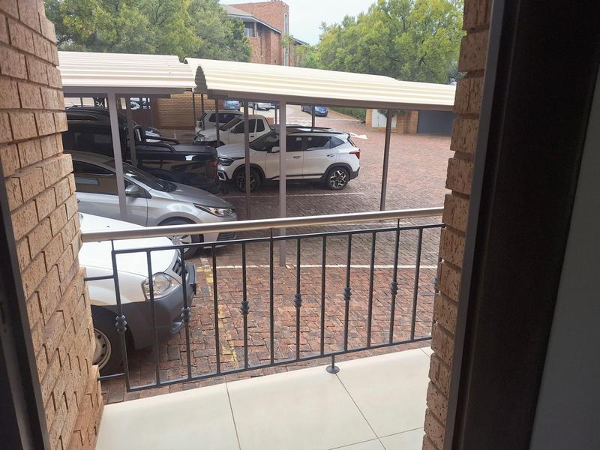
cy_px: 225
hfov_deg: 73.9
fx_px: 399
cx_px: 300
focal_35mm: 23
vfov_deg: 58.9
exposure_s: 1/1091
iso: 40
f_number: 1.8
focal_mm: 5.54
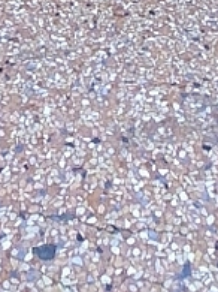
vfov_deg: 13.2
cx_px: 125
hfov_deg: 18.4
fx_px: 672
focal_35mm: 80
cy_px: -490
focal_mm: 1.74
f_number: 2.2
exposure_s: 1/40
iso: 200
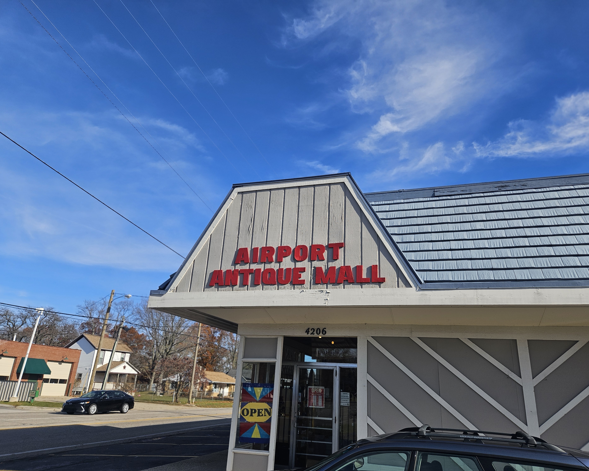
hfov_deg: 70.3
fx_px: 418
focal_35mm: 24
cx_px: 300
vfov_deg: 58.8
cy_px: 236
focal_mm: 5.4
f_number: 1.8
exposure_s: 1/2000
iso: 25
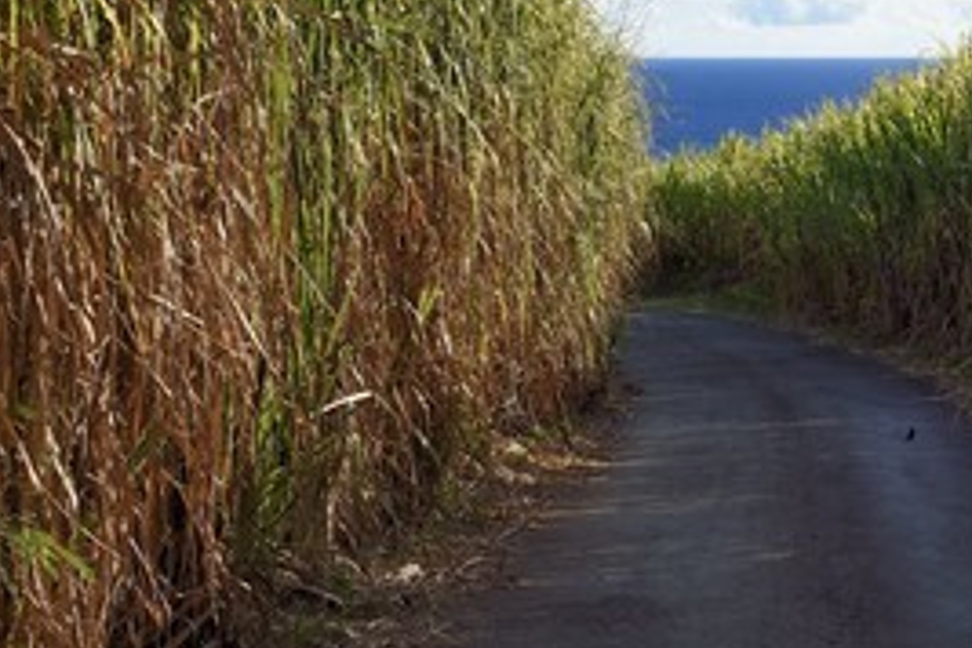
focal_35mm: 110
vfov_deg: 12.4
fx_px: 2970
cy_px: 167
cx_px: 593
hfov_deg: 18.6
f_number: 14
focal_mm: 70
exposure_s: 1/250
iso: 200
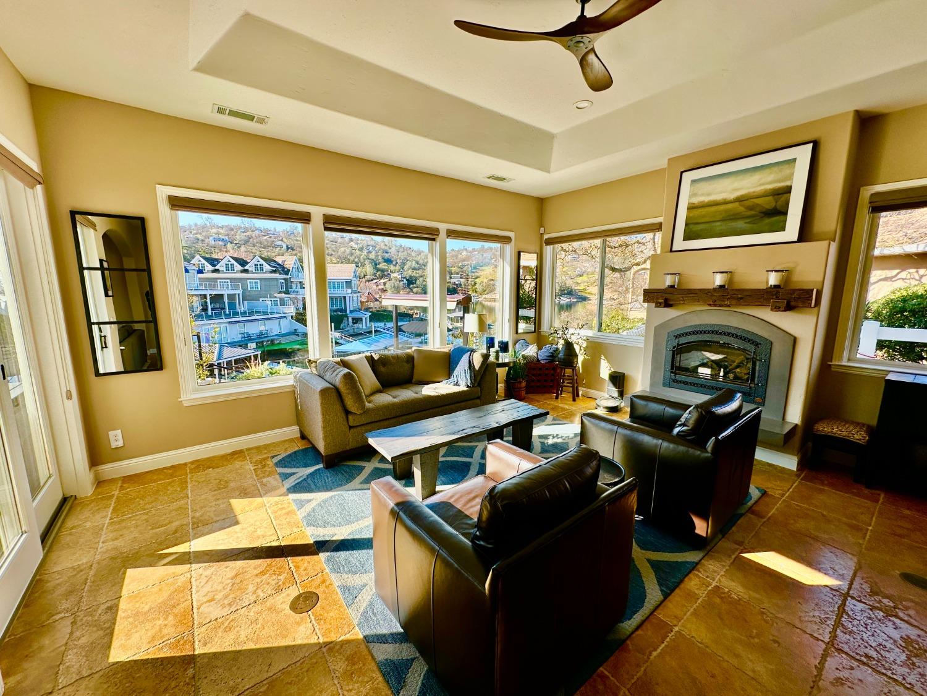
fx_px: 375
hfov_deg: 102.1
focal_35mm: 14
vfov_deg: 85.7
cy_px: 348
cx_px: 464
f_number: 2.2
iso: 40
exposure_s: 1/258
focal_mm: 2.22
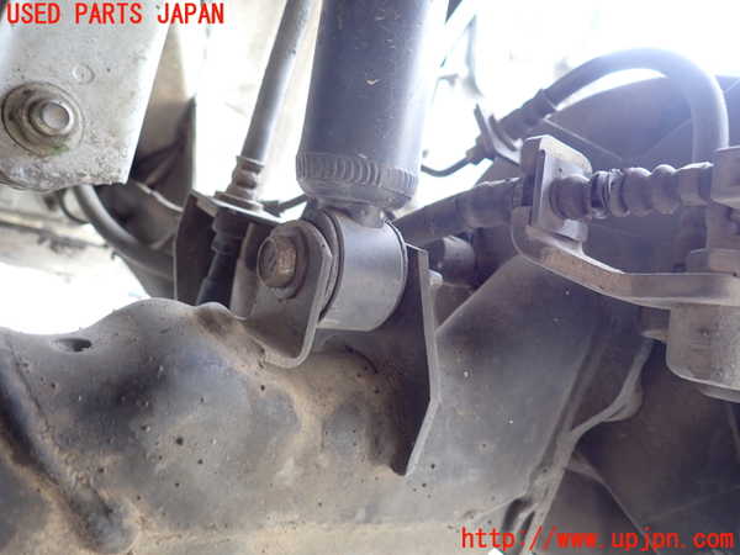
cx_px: 370
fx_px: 534
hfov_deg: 69.4
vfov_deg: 54.9
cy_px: 278
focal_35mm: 25
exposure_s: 1/30
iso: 200
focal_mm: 4.5
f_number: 2
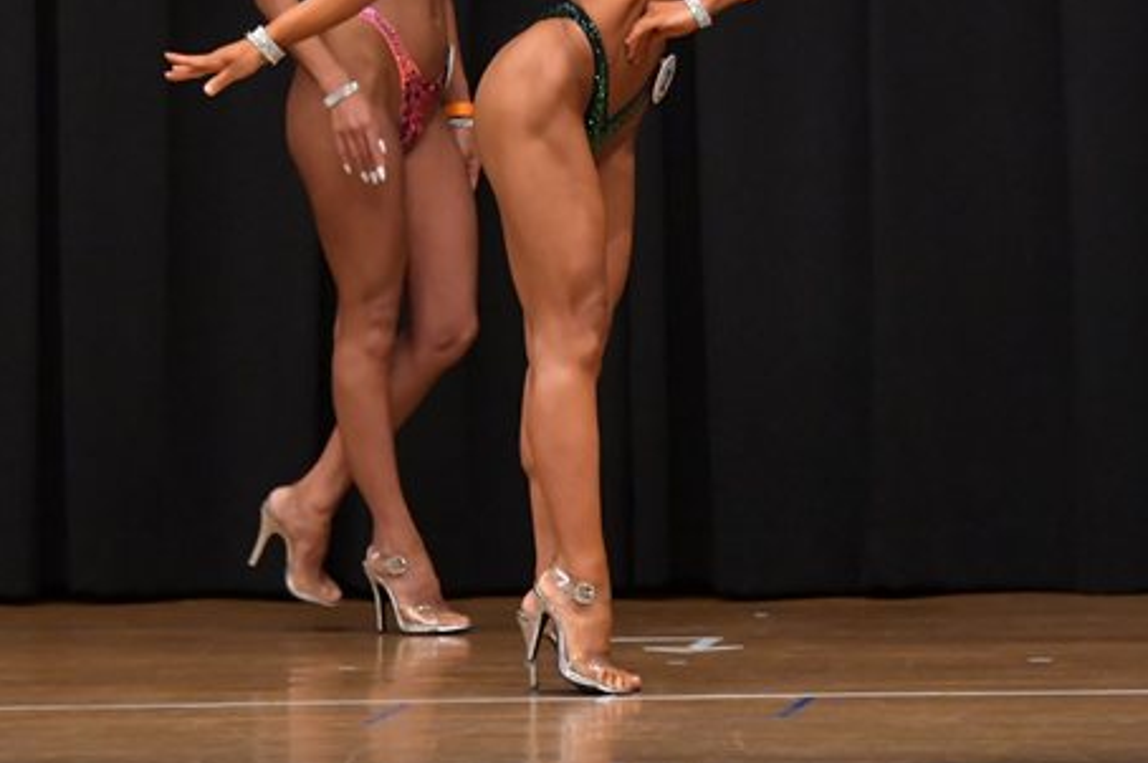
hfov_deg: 4.7
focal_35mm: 435
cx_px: 611
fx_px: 13861
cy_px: 119
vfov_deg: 3.2
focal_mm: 170
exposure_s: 1/400
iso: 6400
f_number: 5.6
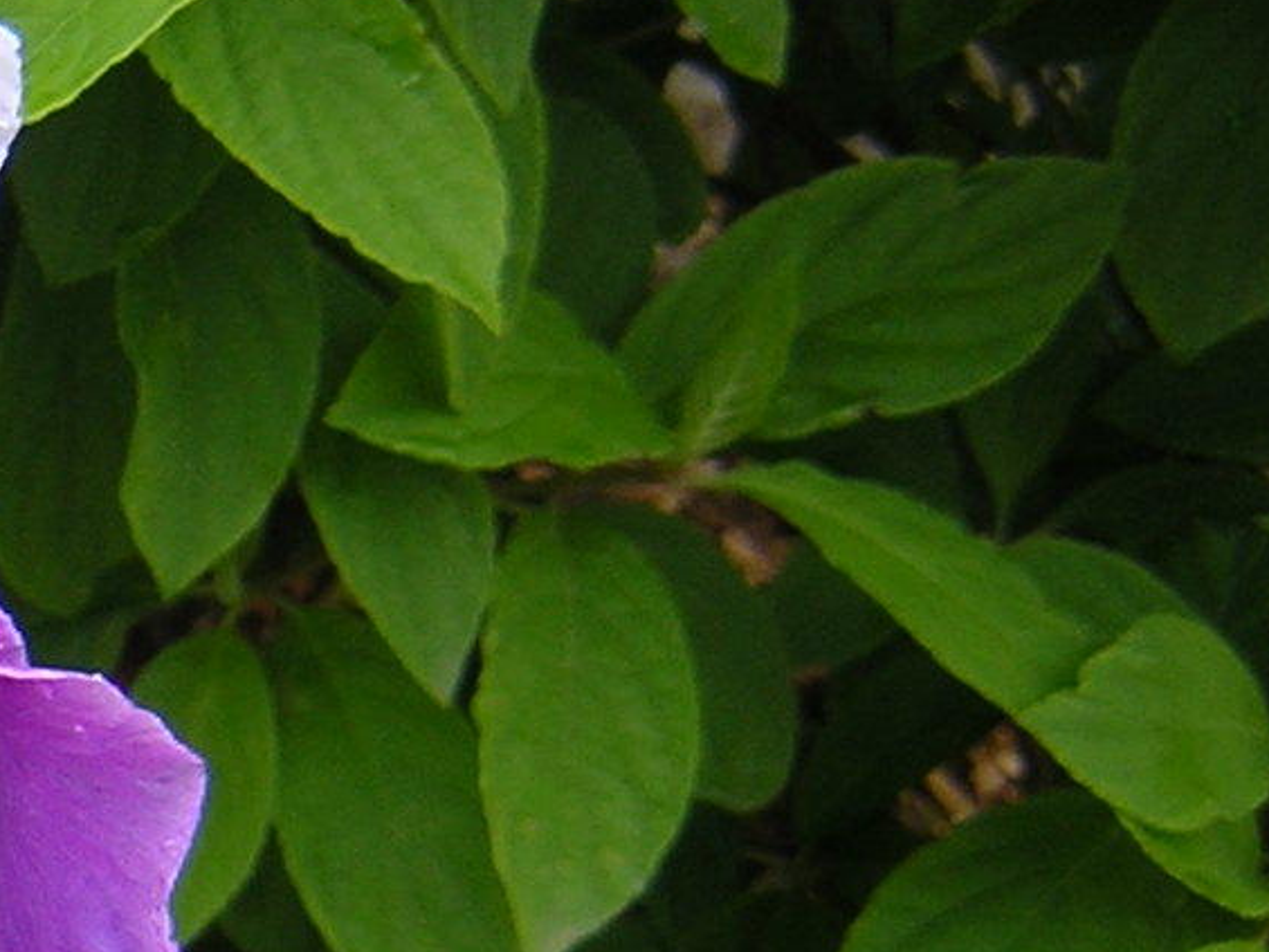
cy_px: 795
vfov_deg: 14.4
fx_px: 3740
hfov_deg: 17.7
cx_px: -508
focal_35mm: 102
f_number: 2.6
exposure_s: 1/291
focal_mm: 4.7
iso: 100
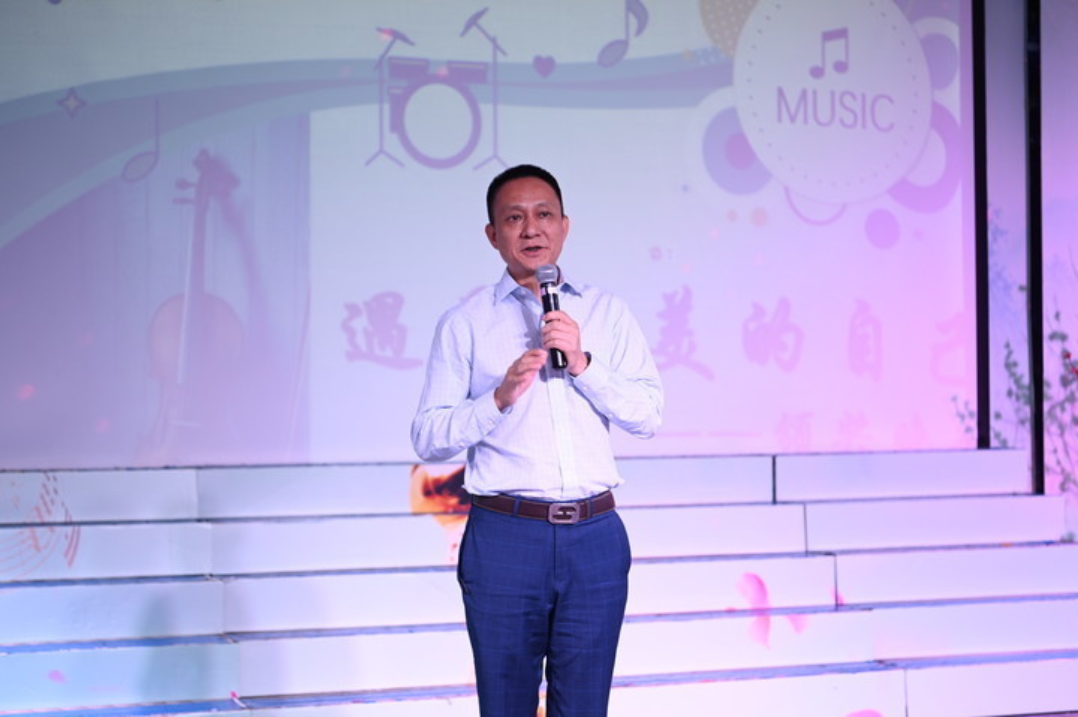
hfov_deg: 28.9
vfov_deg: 19.4
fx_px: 2095
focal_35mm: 70
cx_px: 539
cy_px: 358
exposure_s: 1/160
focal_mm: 70
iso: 640
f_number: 3.2
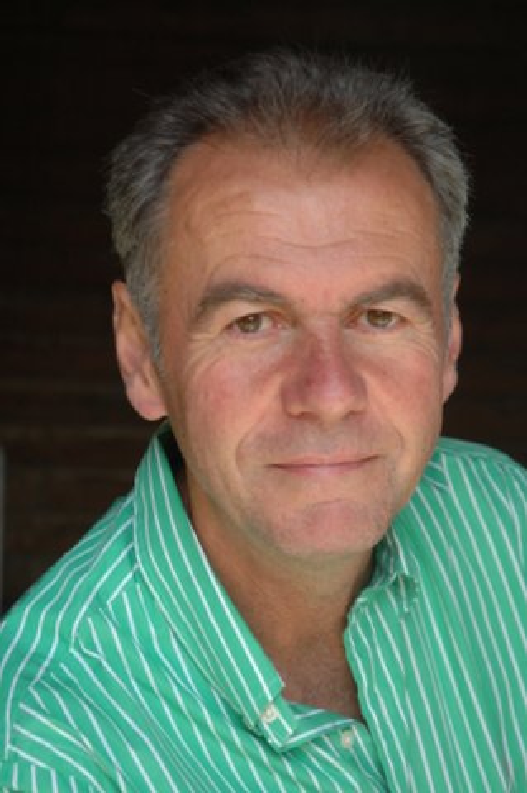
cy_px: 396
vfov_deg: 24.2
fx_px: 1848
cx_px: 264
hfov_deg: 16.2
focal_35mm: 84
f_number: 5.6
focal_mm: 56
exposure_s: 1/125
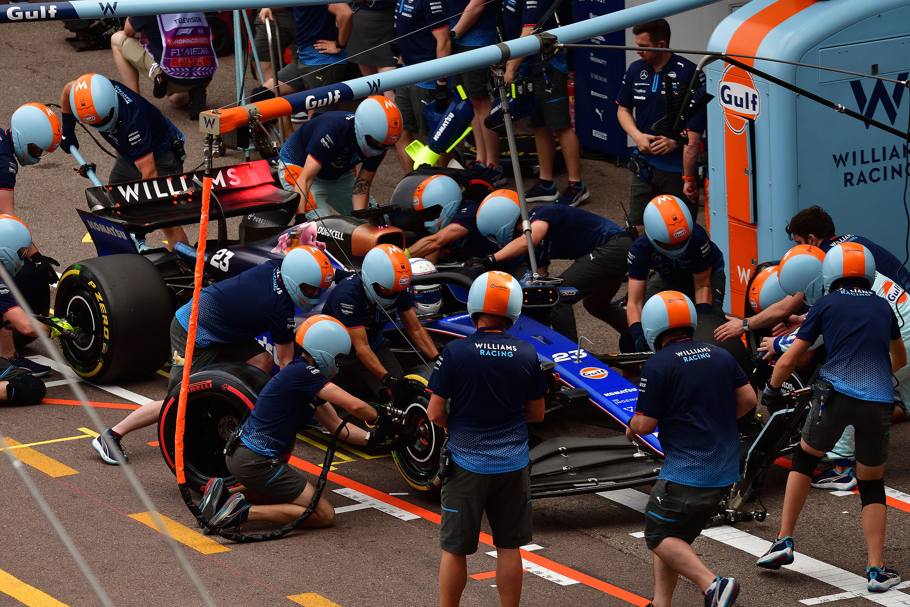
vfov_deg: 5.0
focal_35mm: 277
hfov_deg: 7.4
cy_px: 304
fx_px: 7001
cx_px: 455
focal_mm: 185
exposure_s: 1/800
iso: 400
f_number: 6.3
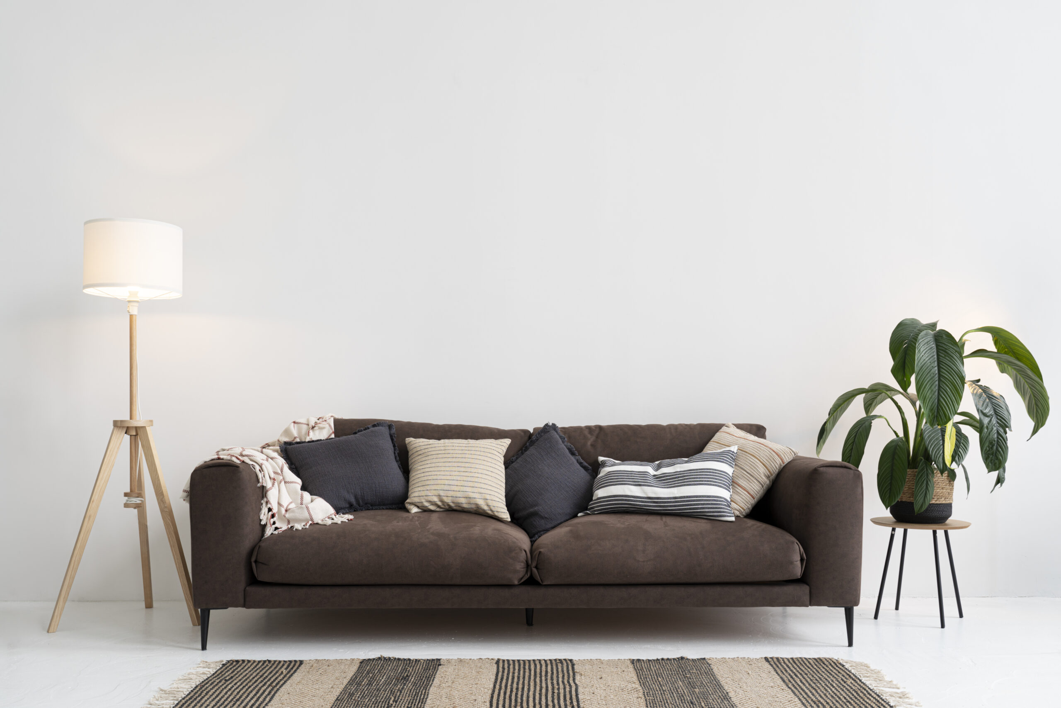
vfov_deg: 42.3
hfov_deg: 60.3
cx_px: 530
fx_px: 914
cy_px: 354
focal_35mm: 31
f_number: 8
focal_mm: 31
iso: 100
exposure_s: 1/5
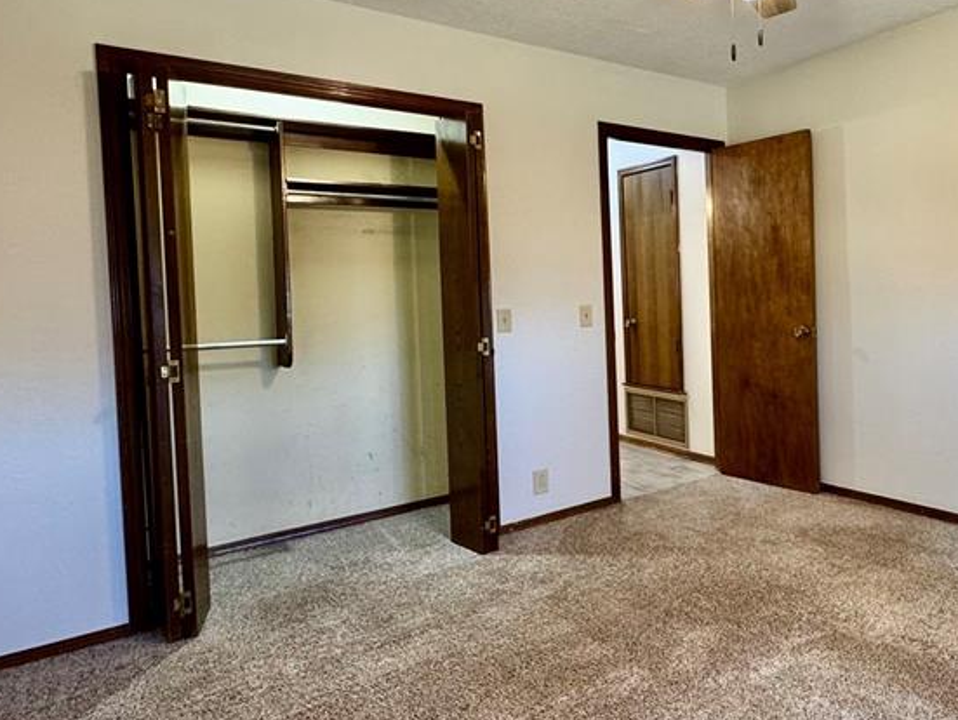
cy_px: 310
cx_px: 782
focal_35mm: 26
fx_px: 720
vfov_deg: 52.9
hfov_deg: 61.1
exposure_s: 1/60
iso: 200
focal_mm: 2.22
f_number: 2.2
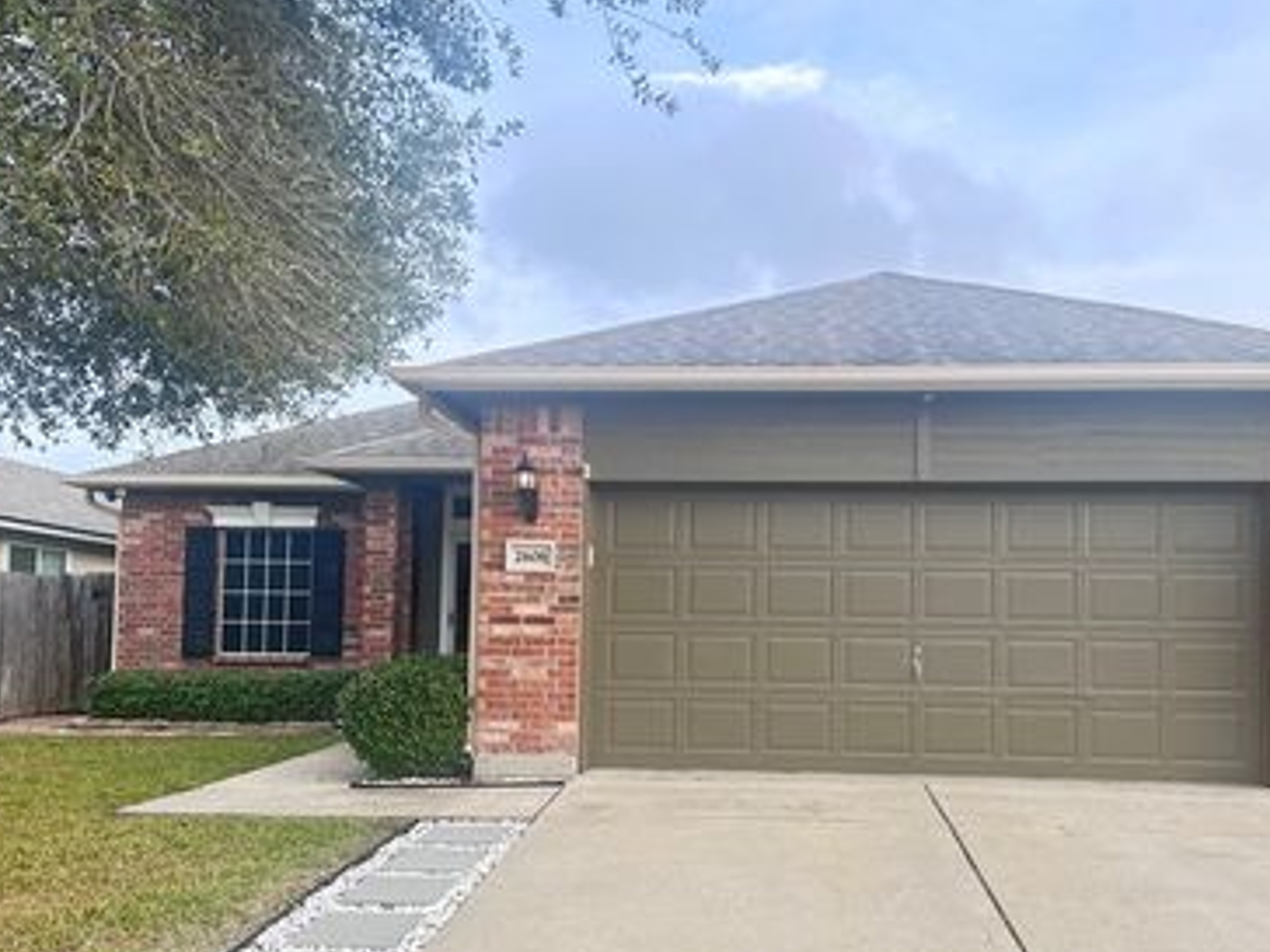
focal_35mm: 33
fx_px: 1211
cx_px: 708
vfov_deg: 42.6
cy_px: 598
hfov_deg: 55.2
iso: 80
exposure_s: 1/318
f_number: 1.78
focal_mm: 6.86
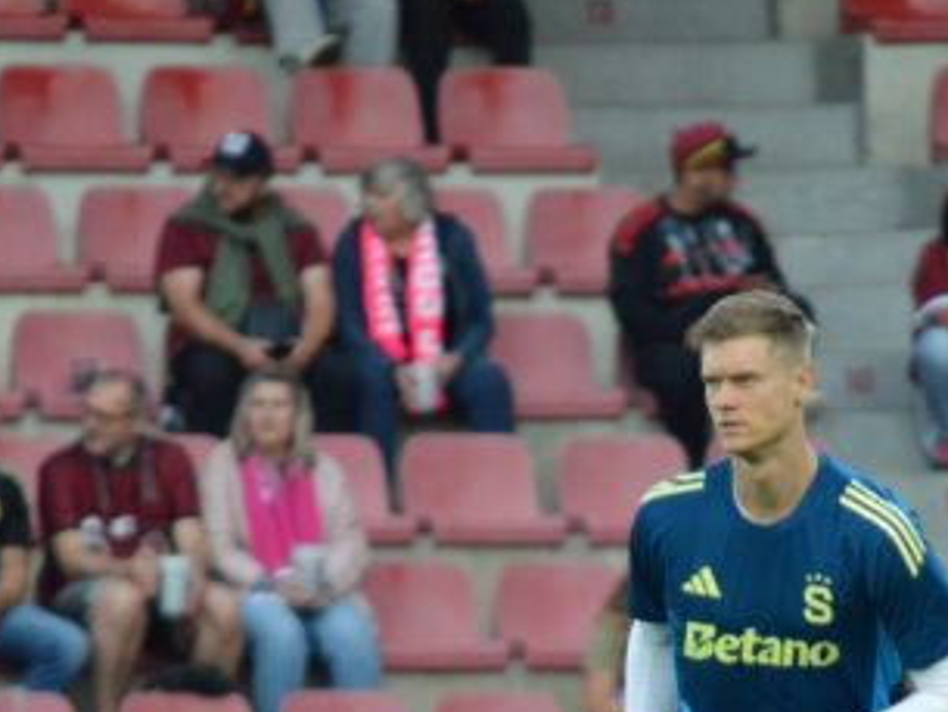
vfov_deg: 1.4
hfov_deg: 1.8
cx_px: 653
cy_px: 679
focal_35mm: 1090
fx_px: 29863
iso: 1600
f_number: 5.6
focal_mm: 300
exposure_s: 1/640
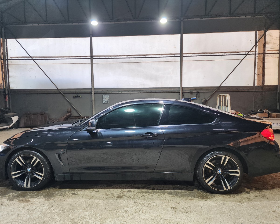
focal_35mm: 24
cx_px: 138
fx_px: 199
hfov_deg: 70.3
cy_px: 112
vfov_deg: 58.8
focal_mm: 6.4
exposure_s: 1/120
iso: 160
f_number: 1.8
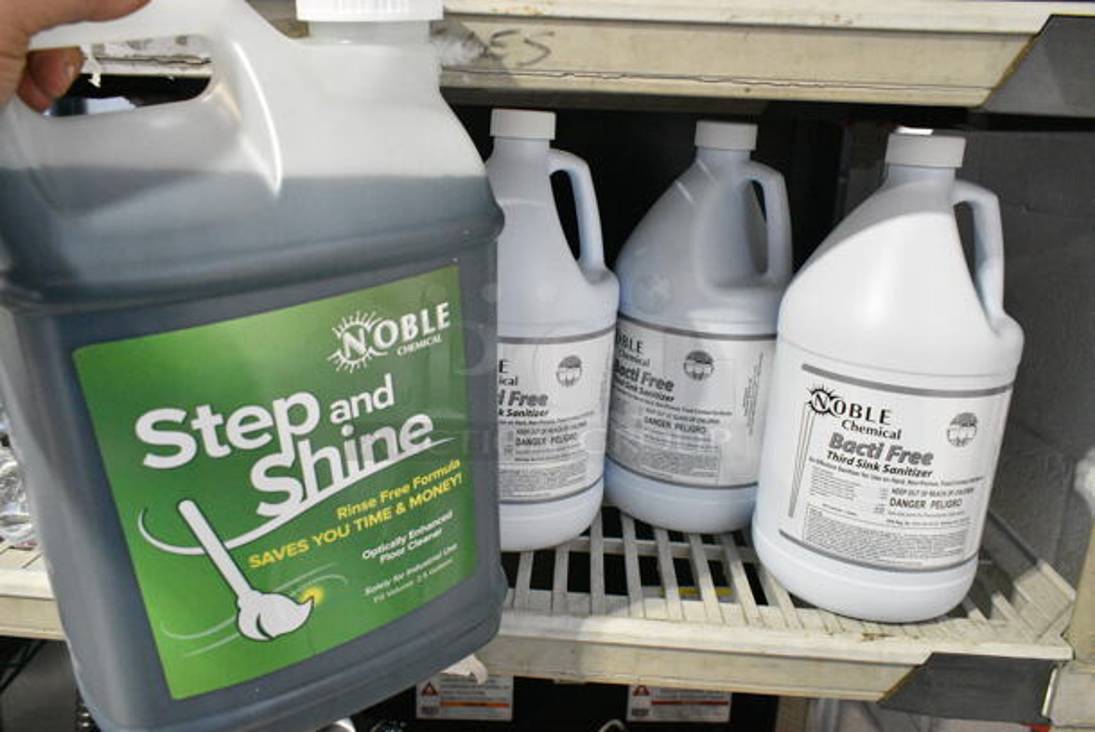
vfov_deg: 48.0
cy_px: 366
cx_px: 548
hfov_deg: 67.3
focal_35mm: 27
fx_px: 822
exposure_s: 1/200
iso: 6400
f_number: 7.1
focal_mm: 18
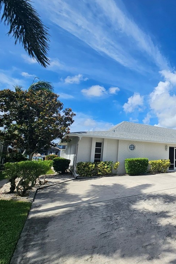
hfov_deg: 51.5
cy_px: 134
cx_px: 176
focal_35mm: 19
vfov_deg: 86.9
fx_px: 139
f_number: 2.2
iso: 50
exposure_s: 1/4913
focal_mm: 2.2
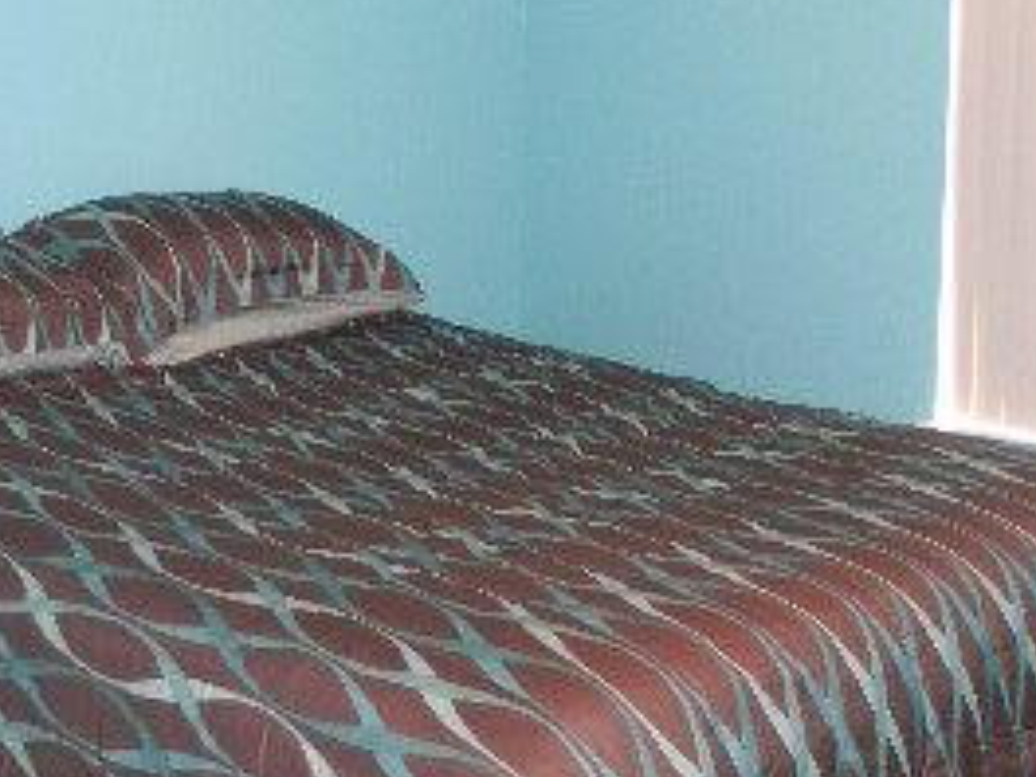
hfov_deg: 28.5
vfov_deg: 21.3
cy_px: 126
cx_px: 593
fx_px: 2035
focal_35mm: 68
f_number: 3.5
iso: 200
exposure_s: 1/26
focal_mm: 5
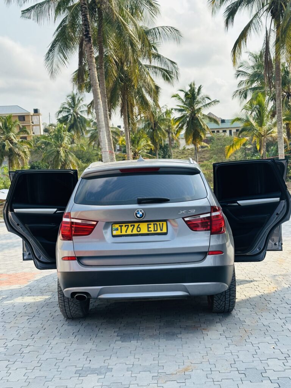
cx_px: 146
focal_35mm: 48
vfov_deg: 39.7
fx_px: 538
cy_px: 194
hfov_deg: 30.3
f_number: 1.78
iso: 64
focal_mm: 6.86
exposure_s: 1/1565
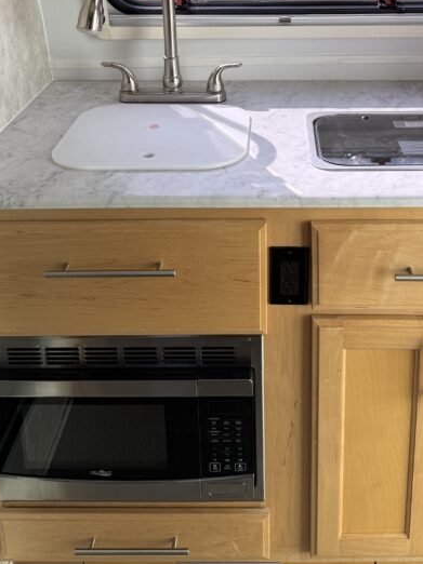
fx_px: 750
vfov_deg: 39.3
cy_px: 96
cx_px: 267
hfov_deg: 31.3
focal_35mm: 46
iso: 80
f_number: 1.78
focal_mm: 6.76
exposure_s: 1/580
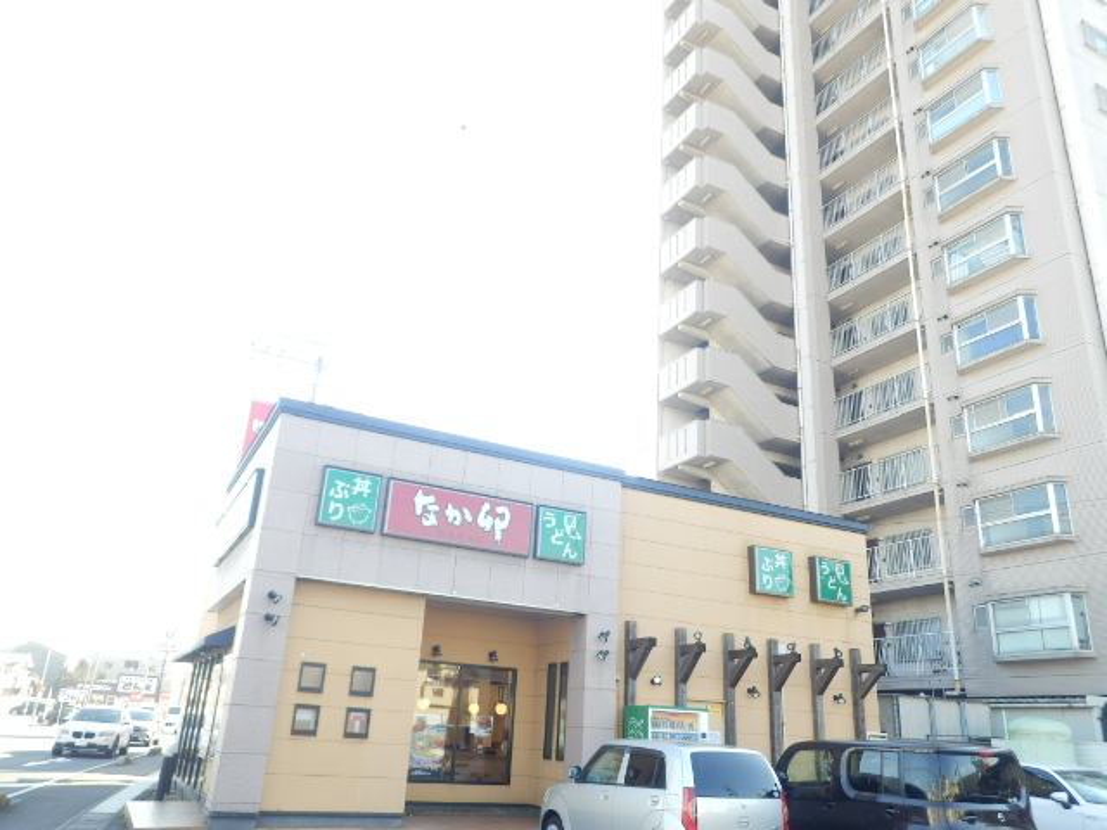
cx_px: 554
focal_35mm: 30
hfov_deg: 60.0
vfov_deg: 46.8
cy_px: 415
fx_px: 959
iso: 80
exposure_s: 1/80
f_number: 3.5
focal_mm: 5.3
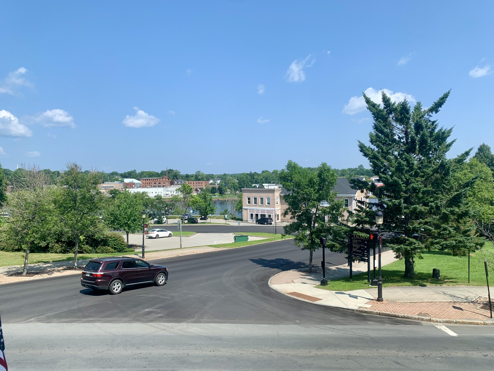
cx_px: 247
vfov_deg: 53.1
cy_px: 186
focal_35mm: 26
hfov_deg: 67.3
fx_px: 371
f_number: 1.8
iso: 25
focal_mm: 4.25
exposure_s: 1/1427
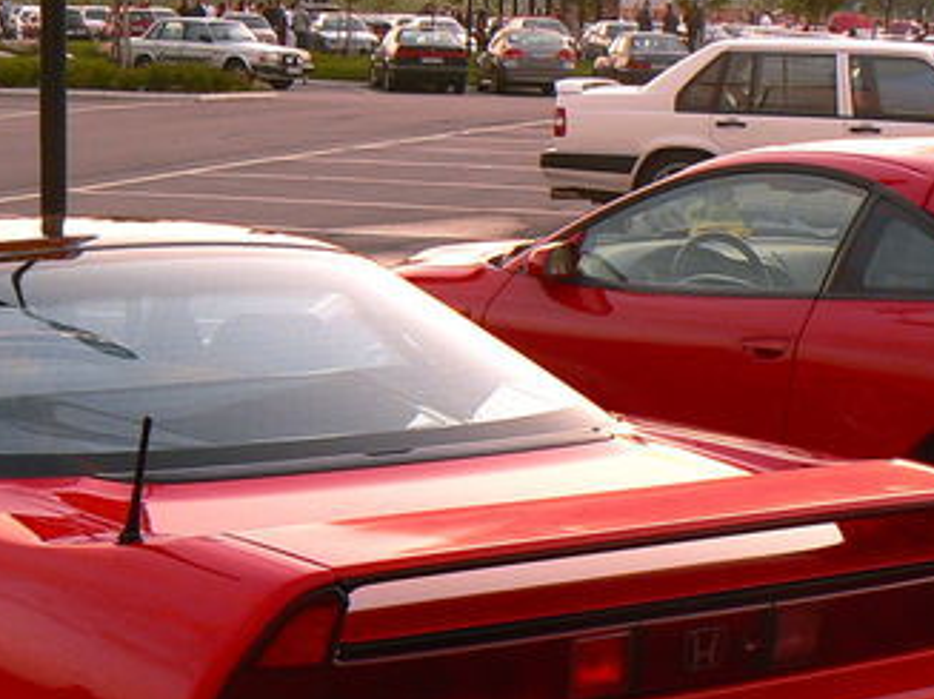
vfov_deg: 16.0
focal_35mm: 92
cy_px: 548
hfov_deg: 21.1
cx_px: 240
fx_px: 2481
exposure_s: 1/30
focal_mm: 6.5
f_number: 4
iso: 80
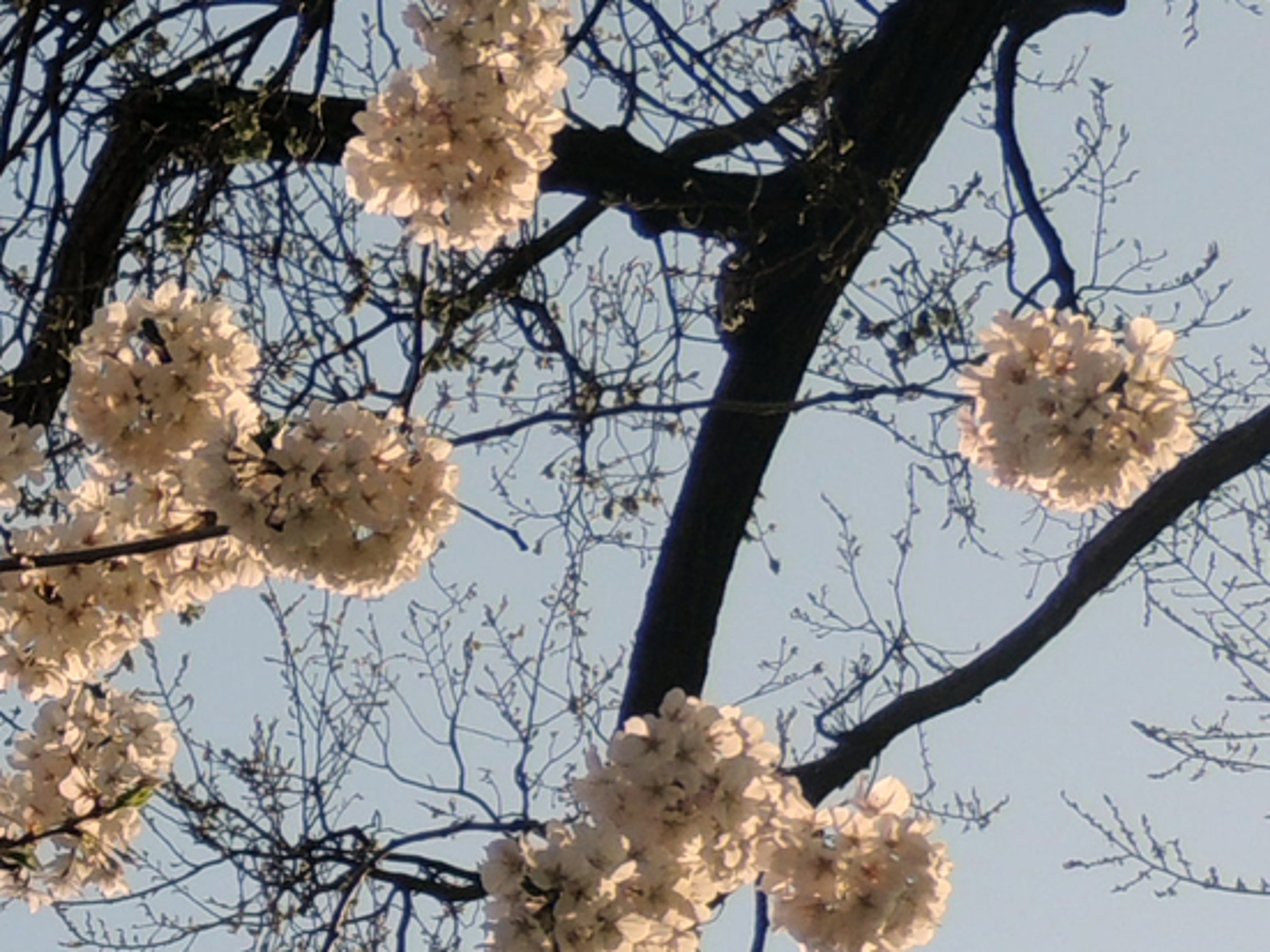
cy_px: 946
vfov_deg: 6.5
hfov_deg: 8.4
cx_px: -1106
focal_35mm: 227
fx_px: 8326
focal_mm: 8.9
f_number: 3.6
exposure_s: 1/1000
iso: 100
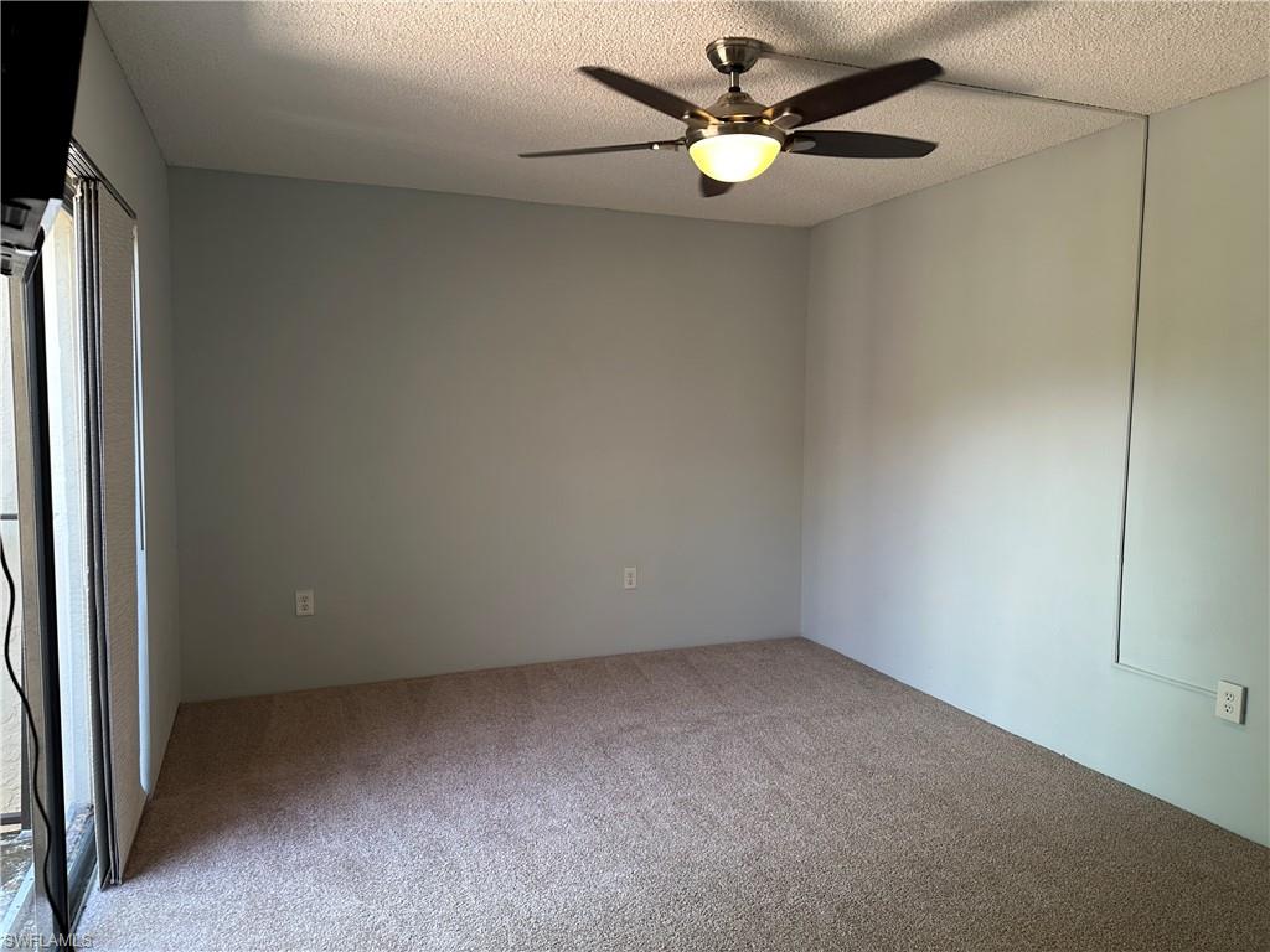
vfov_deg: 56.8
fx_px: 881
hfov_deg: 71.6
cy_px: 476
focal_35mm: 24
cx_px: 635
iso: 125
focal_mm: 6.86
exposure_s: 1/120
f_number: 1.78
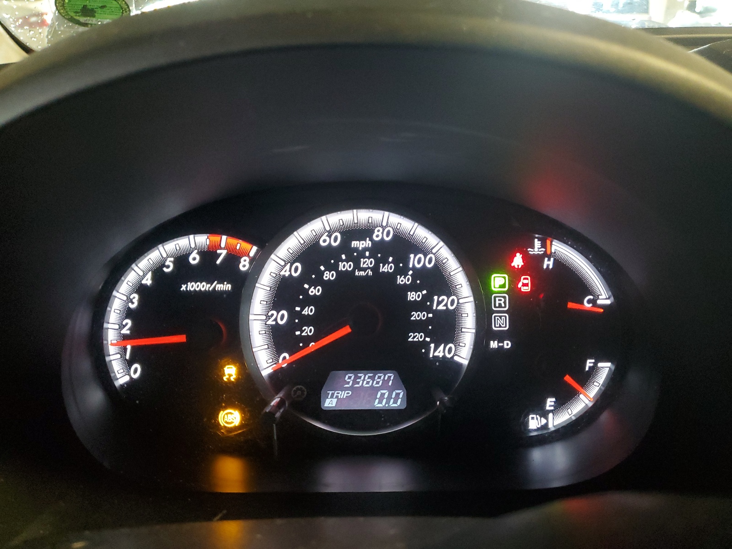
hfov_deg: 67.3
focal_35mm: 26
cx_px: 366
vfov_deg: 53.1
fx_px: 550
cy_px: 274
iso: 301
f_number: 1.5
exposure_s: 1/24
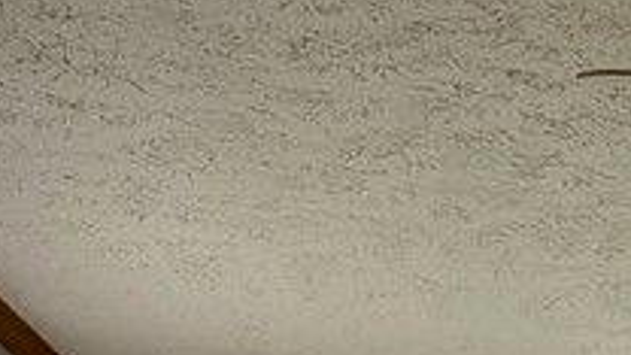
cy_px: 853
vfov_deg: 8.6
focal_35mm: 129
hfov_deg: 15.5
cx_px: 904
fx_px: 2158
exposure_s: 1/60
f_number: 1.78
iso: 200
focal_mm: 6.76
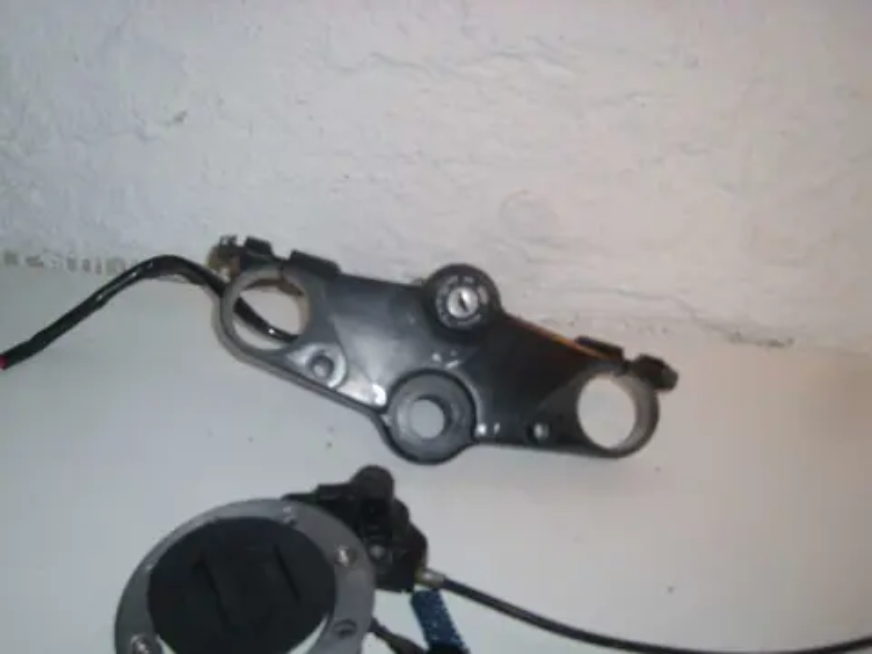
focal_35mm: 35
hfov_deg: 52.6
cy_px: 327
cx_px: 436
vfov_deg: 40.7
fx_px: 882
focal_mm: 5.8
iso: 50
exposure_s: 1/30
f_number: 2.8
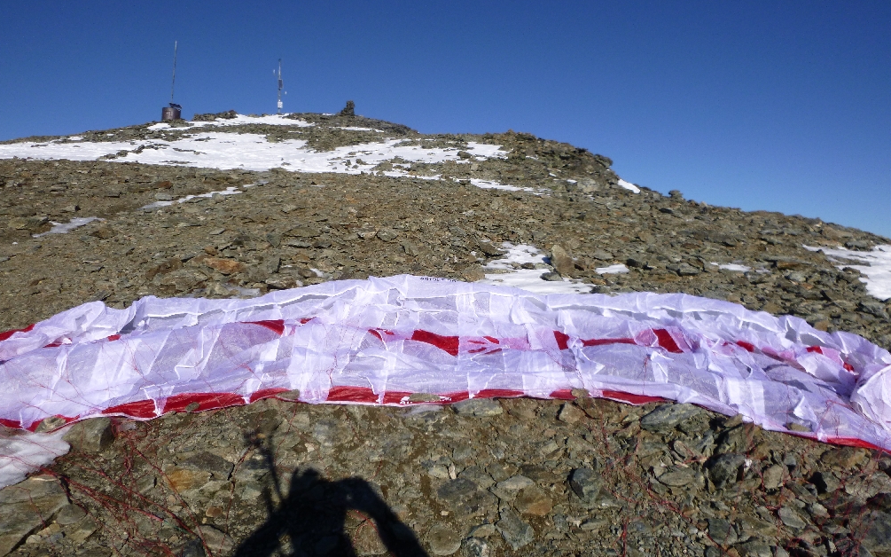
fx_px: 656
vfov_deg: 45.9
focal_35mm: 27
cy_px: 239
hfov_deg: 68.4
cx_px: 448
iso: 100
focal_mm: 4.5
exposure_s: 1/1300
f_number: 3.9
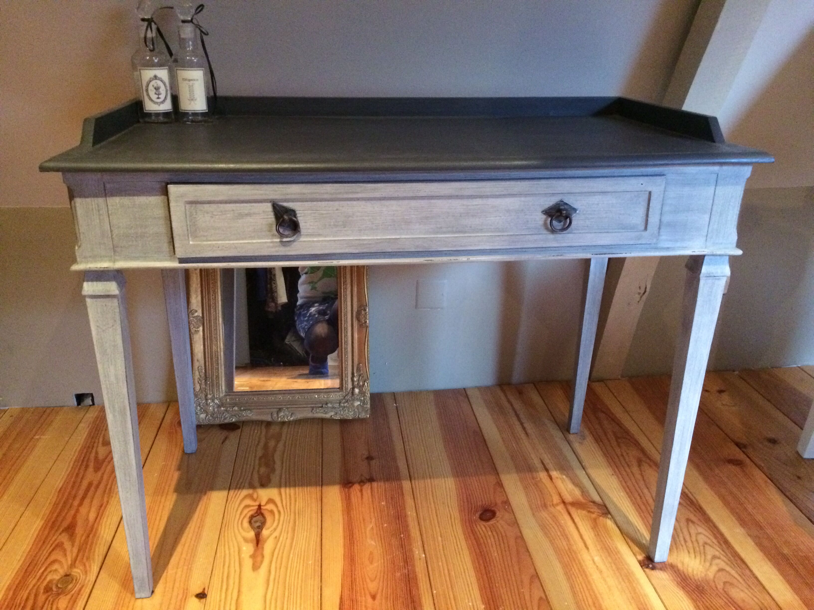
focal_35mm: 29
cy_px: 305
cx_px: 407
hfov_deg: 61.7
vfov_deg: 48.2
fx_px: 682
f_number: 2.2
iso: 500
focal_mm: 4.15
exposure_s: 1/17
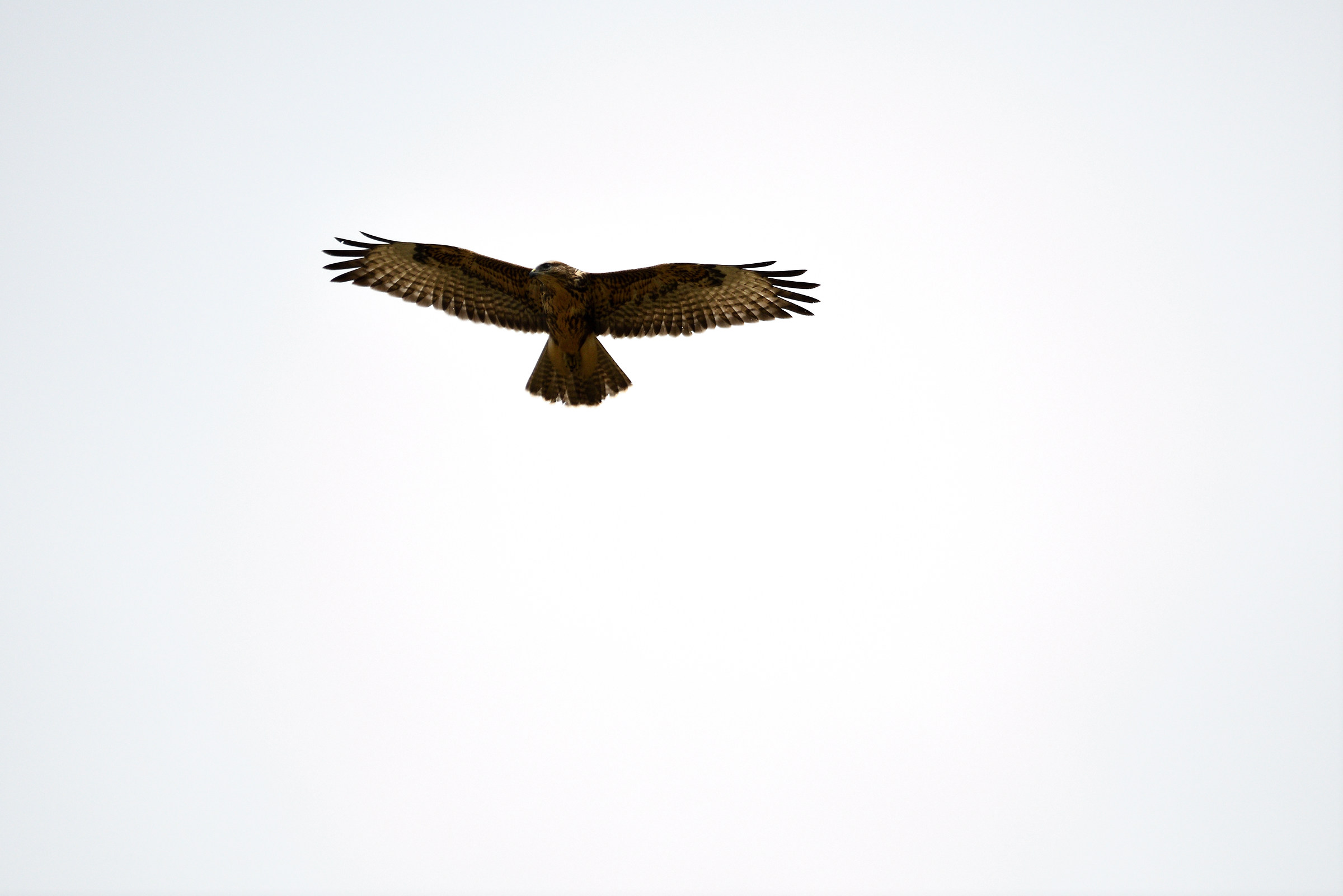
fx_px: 27977
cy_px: 448
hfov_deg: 2.7
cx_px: 672
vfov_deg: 1.8
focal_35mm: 750
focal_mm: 500
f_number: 7.1
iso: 2000
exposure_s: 1/2500
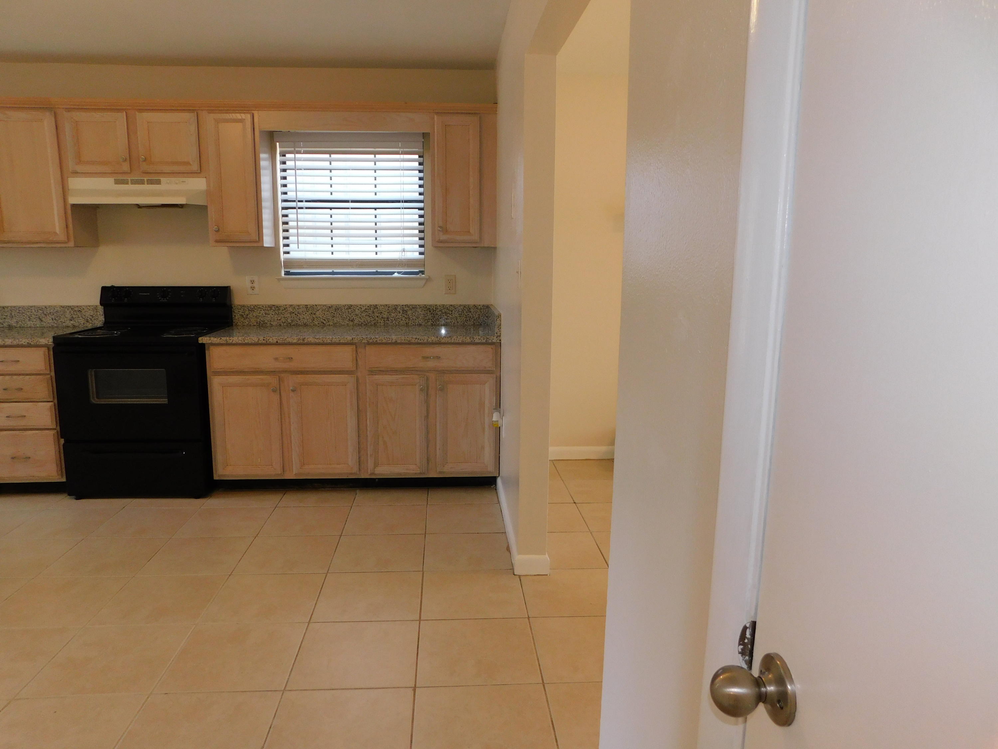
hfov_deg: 71.6
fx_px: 692
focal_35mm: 24
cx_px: 499
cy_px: 374
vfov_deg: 56.8
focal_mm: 4.1
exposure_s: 1/30
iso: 200
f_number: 3
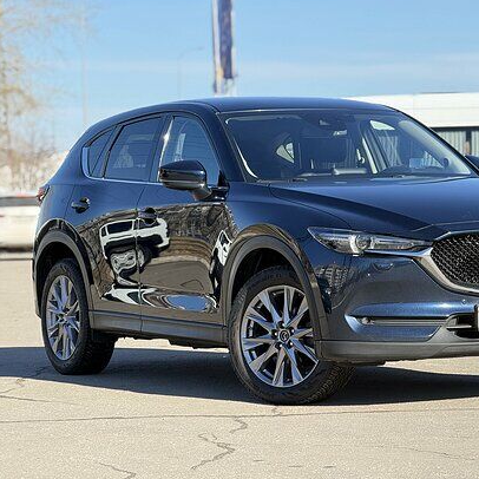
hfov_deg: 12.2
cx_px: 321
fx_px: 2239
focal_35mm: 143
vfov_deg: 12.2
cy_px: 241
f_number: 2.8
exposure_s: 1/327
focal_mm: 15.66
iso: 64
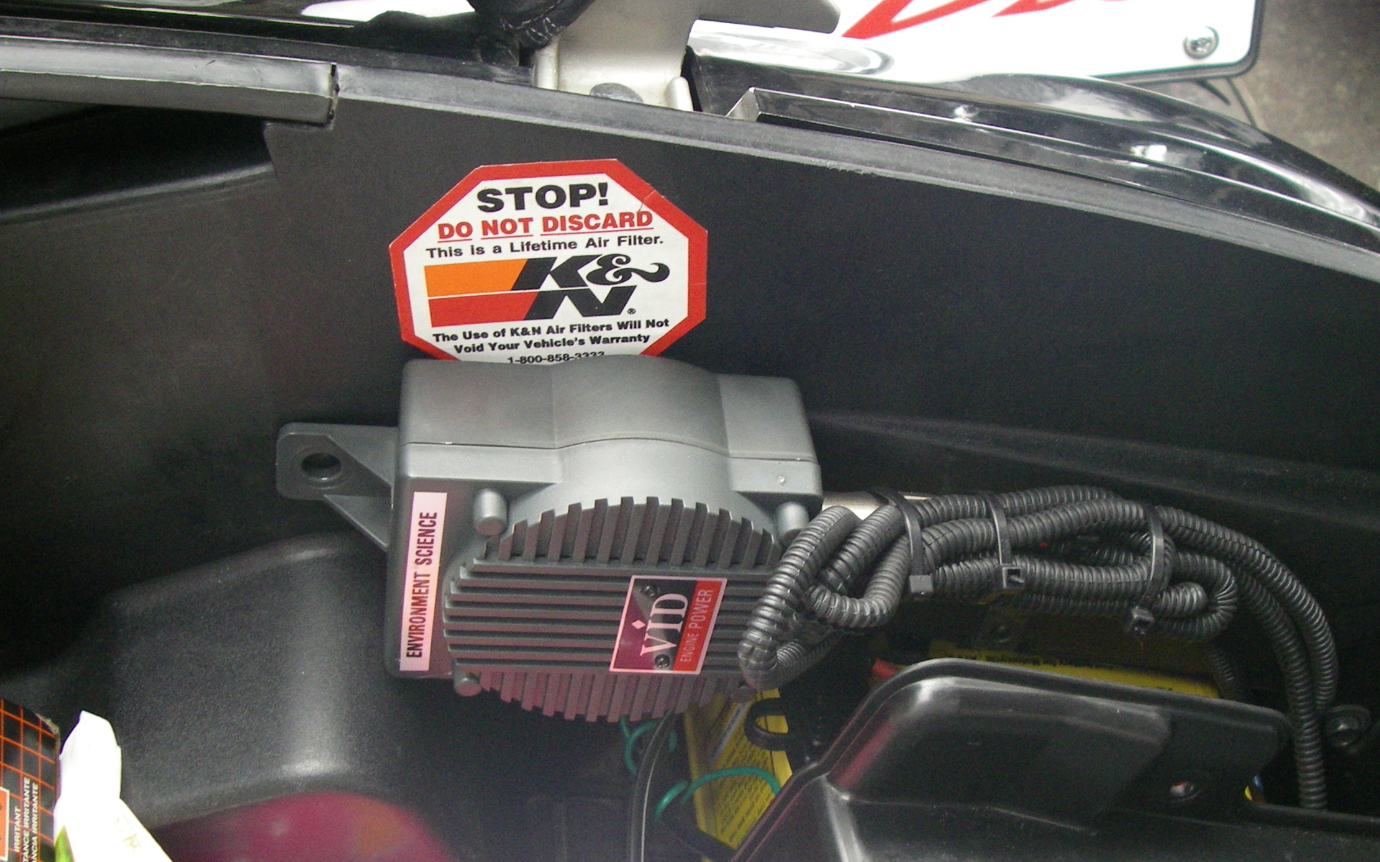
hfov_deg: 41.0
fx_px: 1843
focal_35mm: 49
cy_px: 567
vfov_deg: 26.2
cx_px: 777
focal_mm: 6.3
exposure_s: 1/50
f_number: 3.3
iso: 320
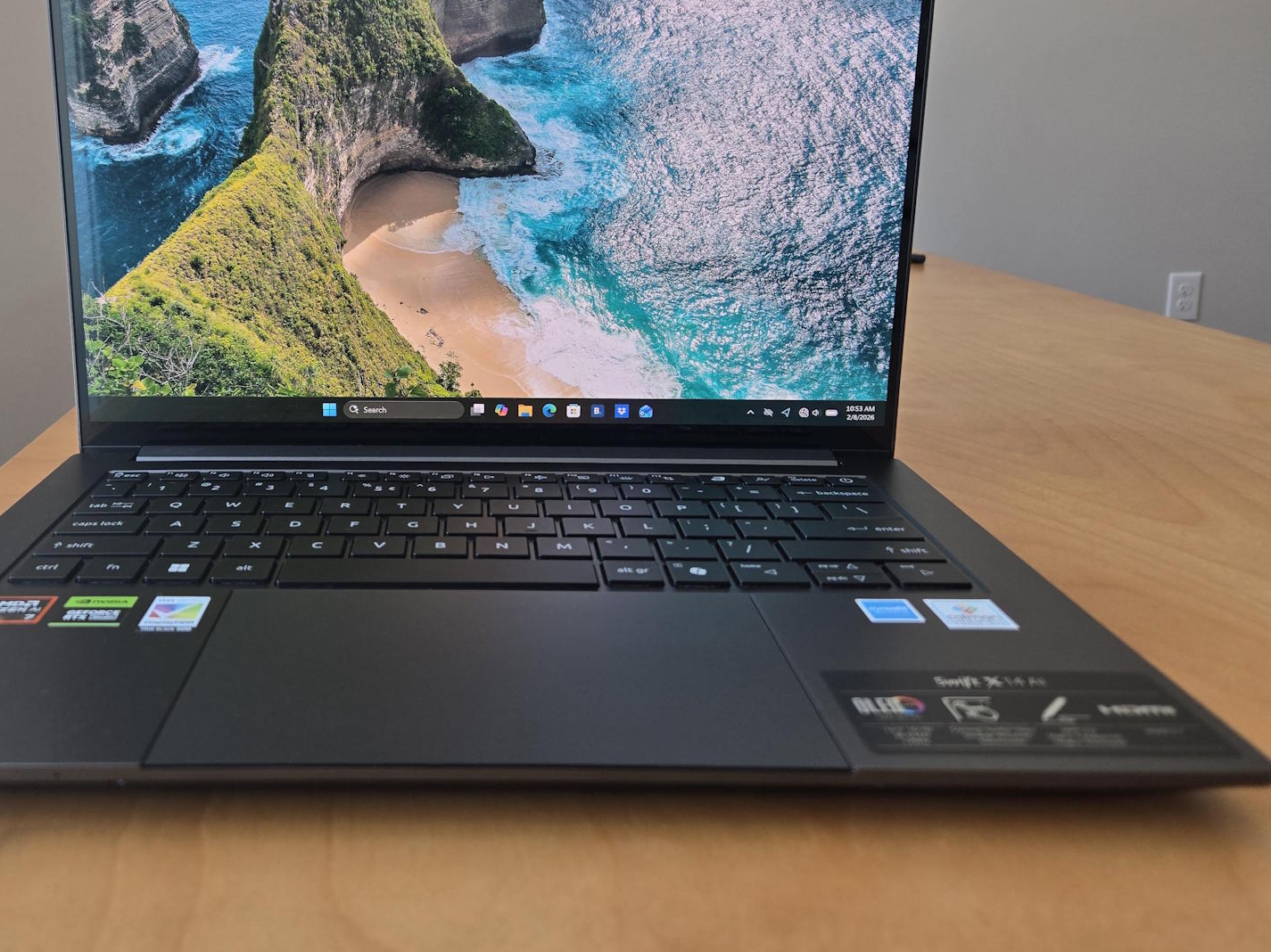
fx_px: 1138
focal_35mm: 31
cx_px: 466
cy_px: 361
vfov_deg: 45.1
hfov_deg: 57.5
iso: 50
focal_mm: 5.4
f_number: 1.8
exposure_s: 1/120
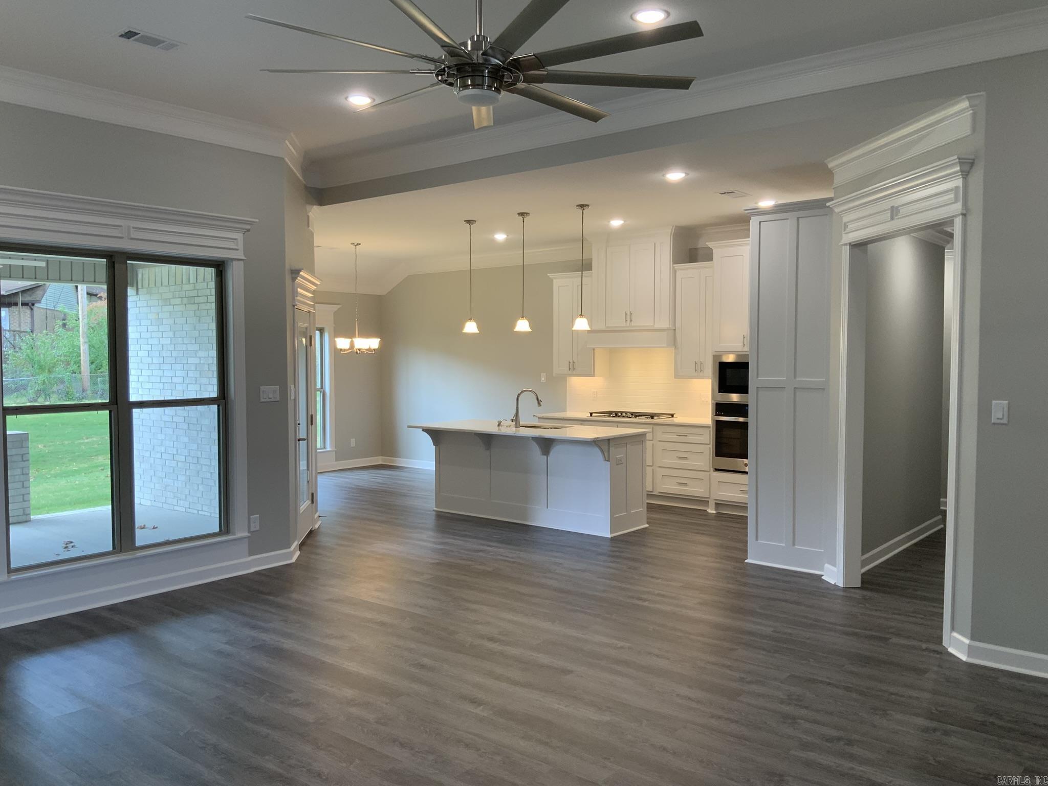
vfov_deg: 48.2
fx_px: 878
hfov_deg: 61.7
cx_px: 524
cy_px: 393
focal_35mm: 29
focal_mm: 3
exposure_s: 1/60
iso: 40
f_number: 1.8
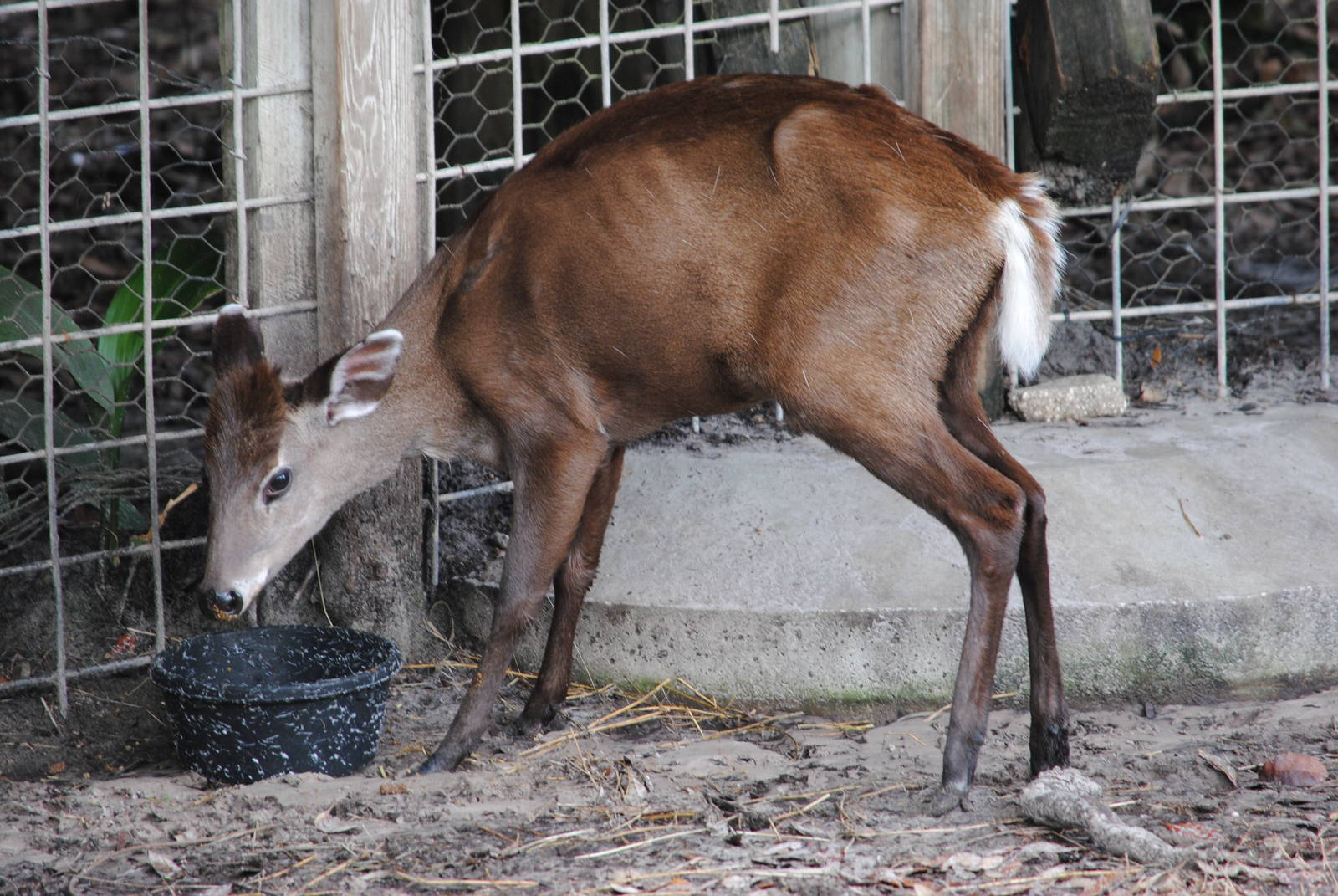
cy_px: 448
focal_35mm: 360
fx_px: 13396
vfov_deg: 3.8
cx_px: 669
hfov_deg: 5.7
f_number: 5.3
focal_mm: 240
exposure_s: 1/40
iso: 400
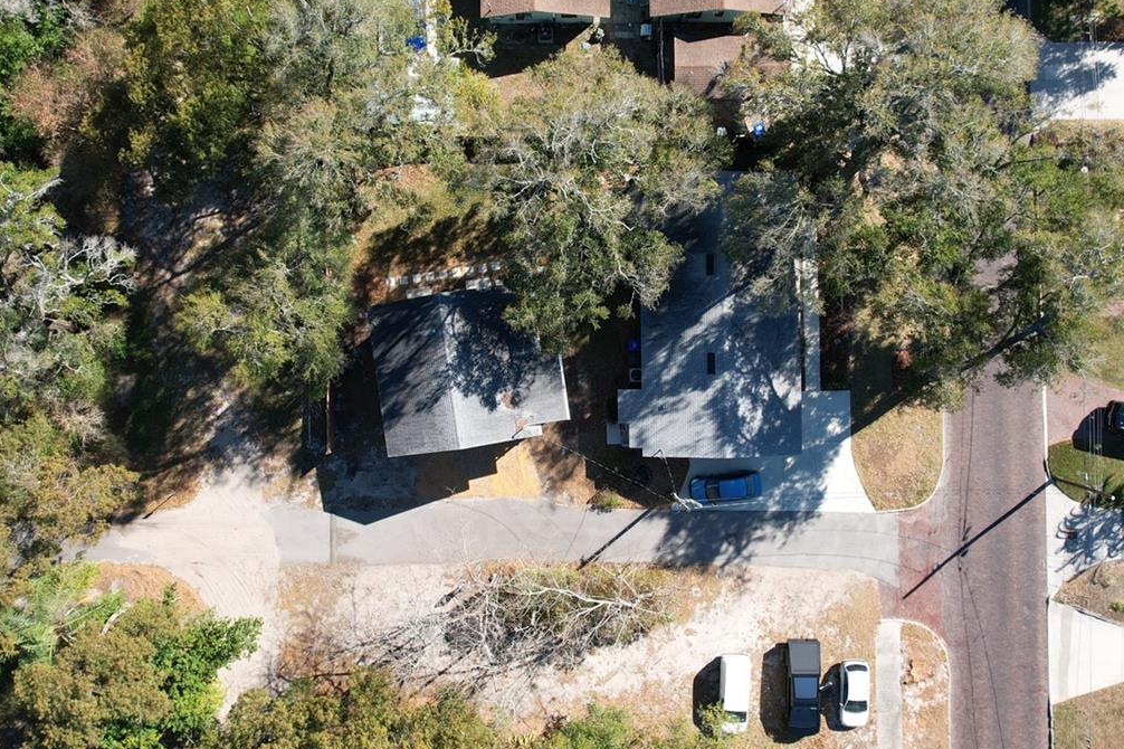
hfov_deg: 54.4
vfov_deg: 37.7
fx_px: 1092
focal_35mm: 35
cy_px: 313
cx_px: 569
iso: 110
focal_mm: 8.38
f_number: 2.8
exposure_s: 1/1000
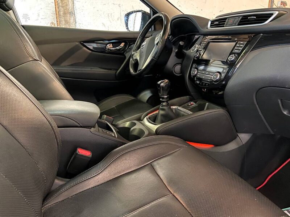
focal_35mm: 26
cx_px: 145
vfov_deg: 53.1
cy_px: 108
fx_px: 218
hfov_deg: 67.3
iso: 800
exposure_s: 1/20
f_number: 1.8
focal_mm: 4.25
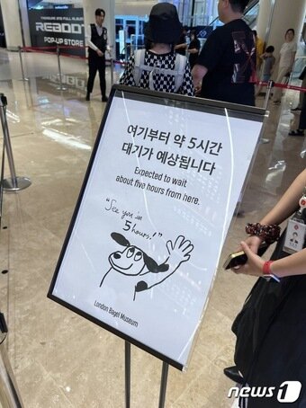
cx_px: 153
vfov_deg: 67.3
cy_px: 204
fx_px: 307
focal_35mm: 26
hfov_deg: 53.0
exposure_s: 1/120
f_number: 1.5
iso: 80
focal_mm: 5.7
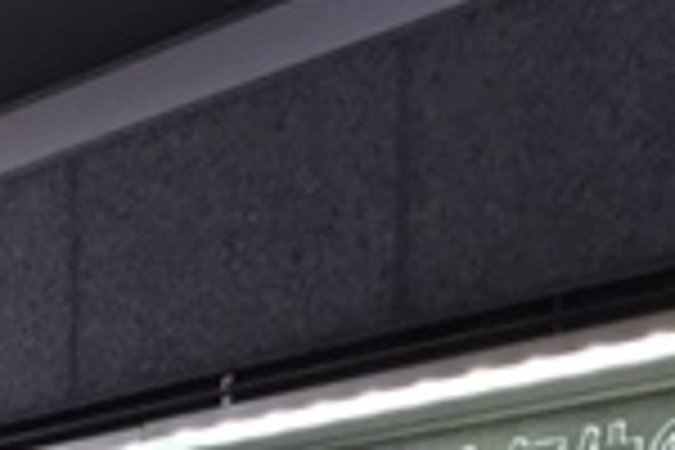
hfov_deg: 13.9
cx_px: -351
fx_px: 2587
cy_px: 1026
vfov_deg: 9.1
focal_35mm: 138
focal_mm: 3.3
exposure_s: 1/30
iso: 200
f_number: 2.4
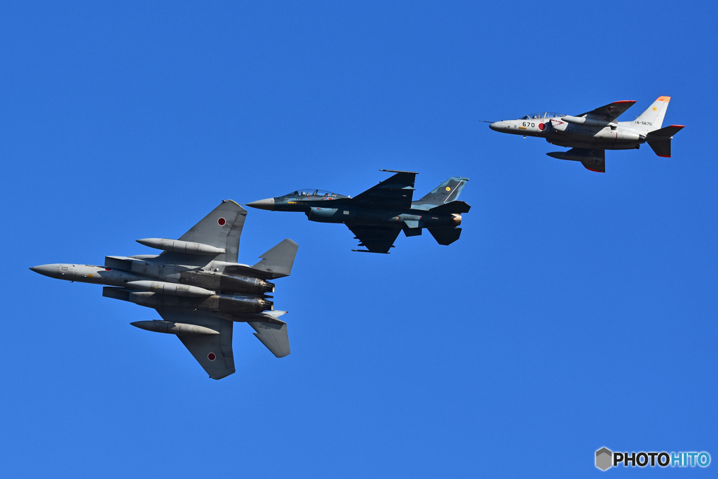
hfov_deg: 8.3
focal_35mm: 248
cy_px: 240
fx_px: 4934
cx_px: 359
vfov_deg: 5.5
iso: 320
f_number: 7.1
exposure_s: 1/1600
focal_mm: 165
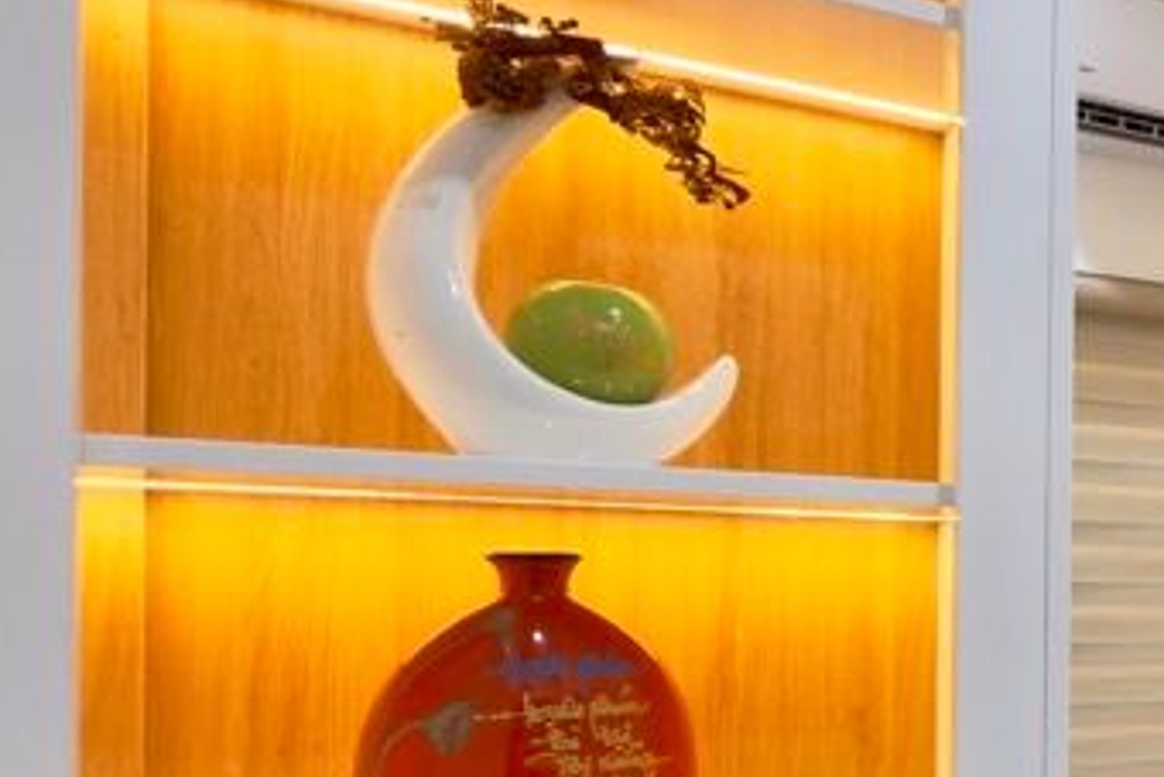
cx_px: 1729
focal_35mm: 47
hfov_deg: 28.3
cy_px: 592
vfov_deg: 28.2
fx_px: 1520
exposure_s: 1/33
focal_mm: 2.22
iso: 50
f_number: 2.2
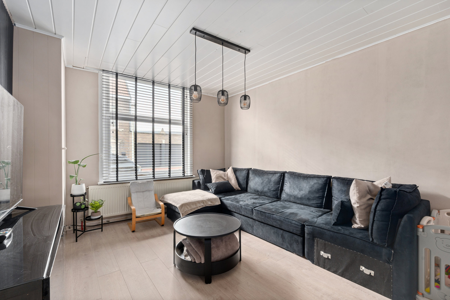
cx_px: 225
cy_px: 150
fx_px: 200
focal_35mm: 16
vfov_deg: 73.7
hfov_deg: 96.7
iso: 320
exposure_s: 1
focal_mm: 16
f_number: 11
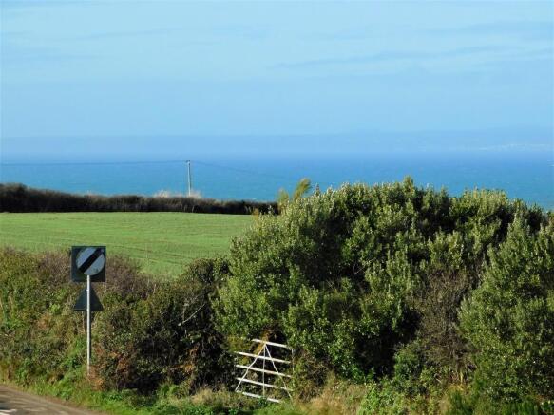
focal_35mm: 202
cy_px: 208
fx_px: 3232
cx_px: 277
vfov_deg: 7.4
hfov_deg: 9.8
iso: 125
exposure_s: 1/500
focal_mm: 35.9
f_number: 5.4
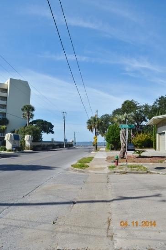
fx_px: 188
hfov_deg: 47.7
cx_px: 83
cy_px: 125
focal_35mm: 27
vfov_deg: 67.5
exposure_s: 1/320
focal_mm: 18
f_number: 9
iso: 100
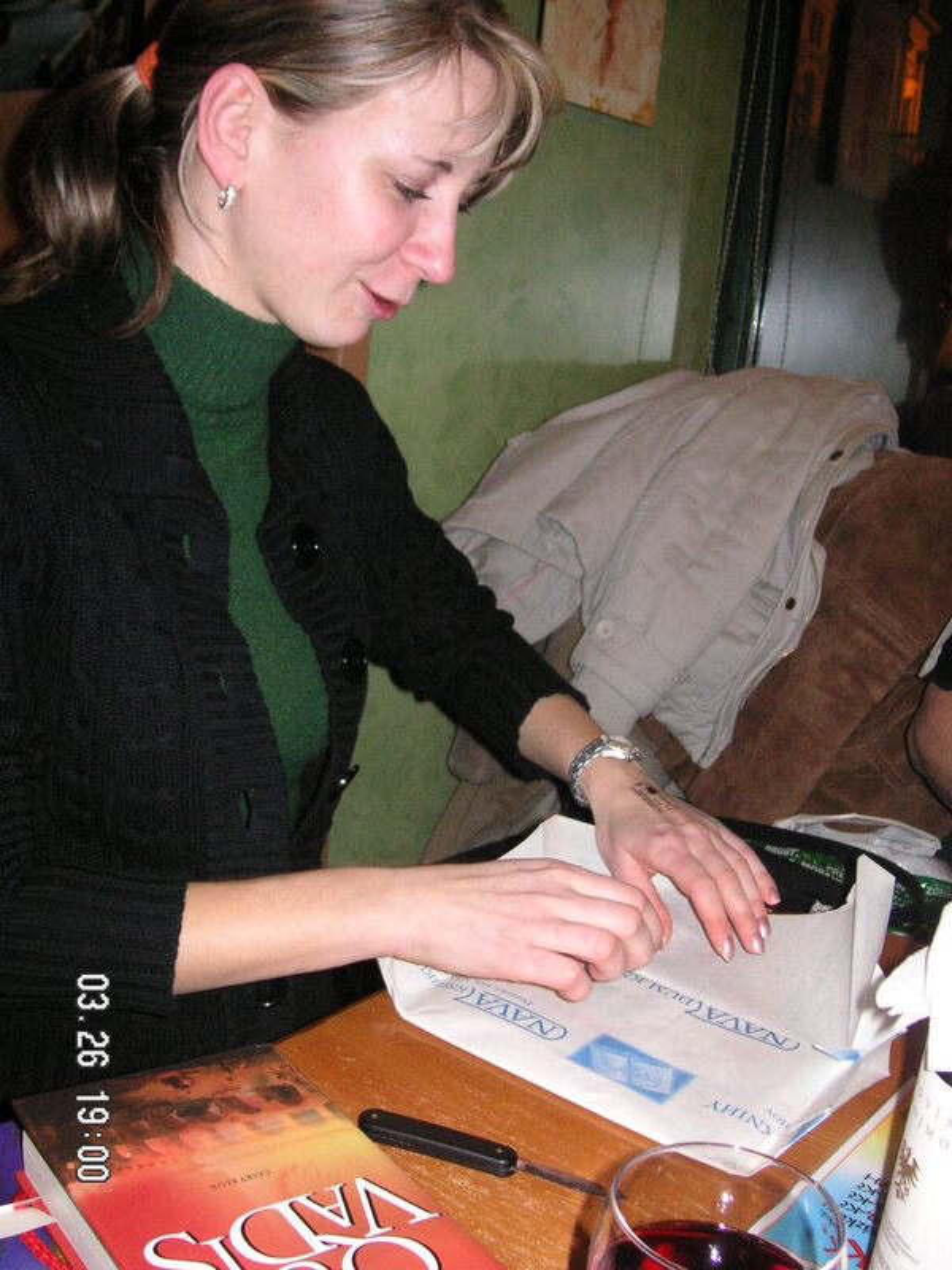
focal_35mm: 37
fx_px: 1357
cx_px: 476
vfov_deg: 50.1
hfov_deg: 38.7
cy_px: 635
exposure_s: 1/45
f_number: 2.8
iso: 160
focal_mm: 6.1
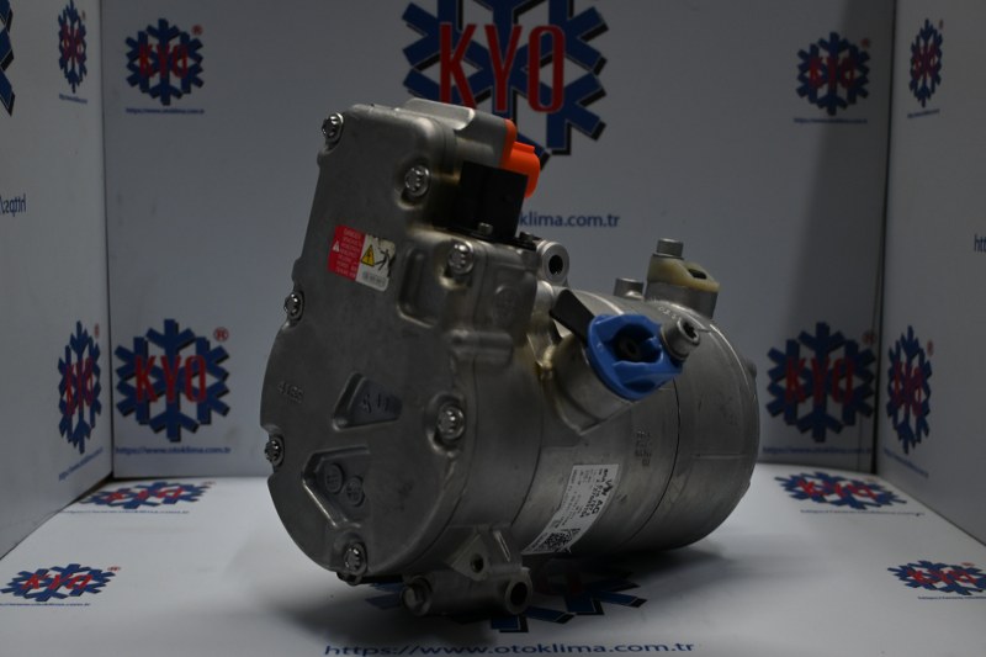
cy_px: 328
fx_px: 1129
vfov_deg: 32.4
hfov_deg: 47.2
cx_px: 493
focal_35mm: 41
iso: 500
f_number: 4.5
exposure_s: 1/125
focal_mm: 27.5
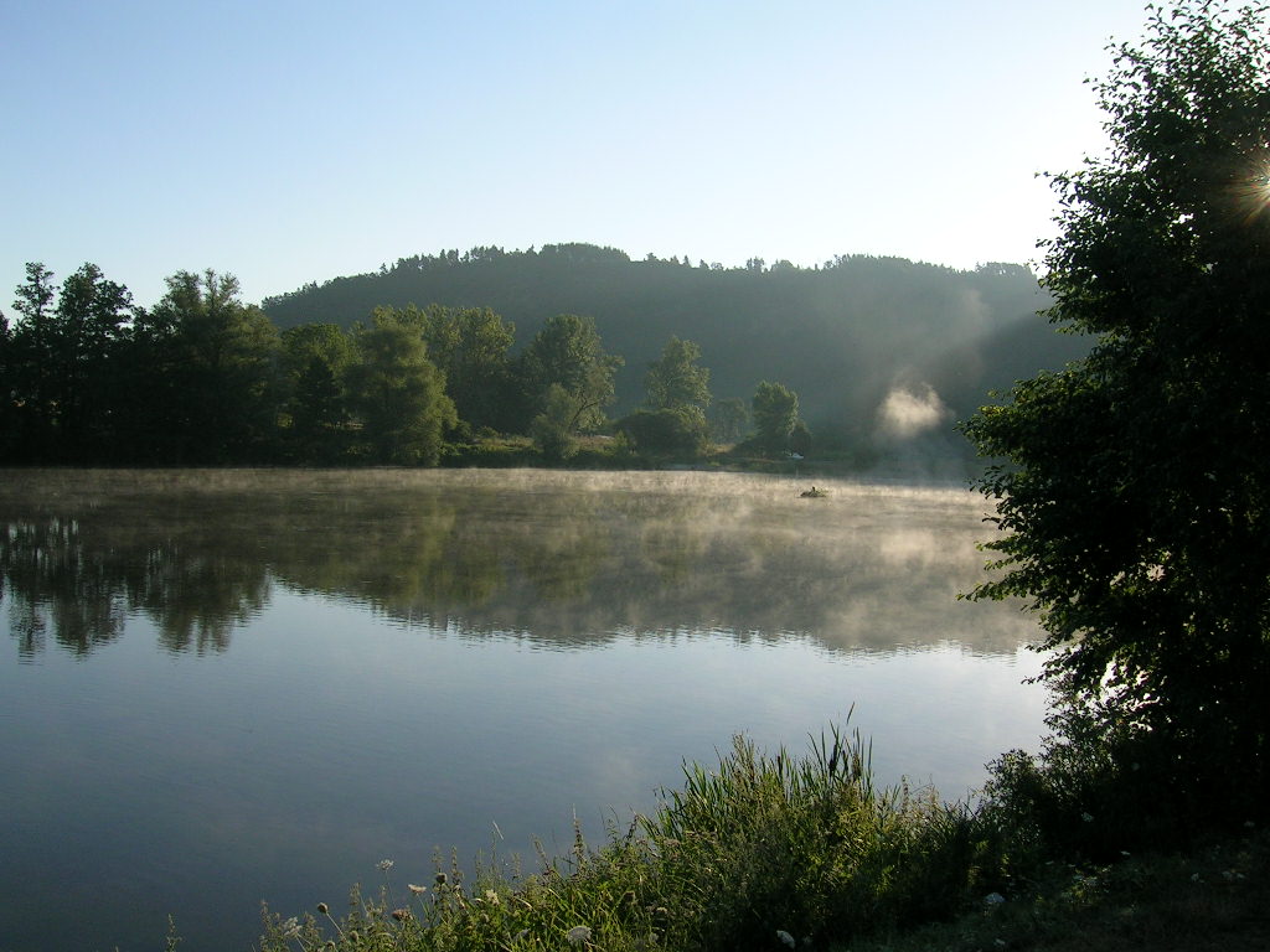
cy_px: 476
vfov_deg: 40.7
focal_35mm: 35
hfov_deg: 52.6
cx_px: 635
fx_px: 1284
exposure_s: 1/368
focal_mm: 5.4
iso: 50
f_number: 4.8
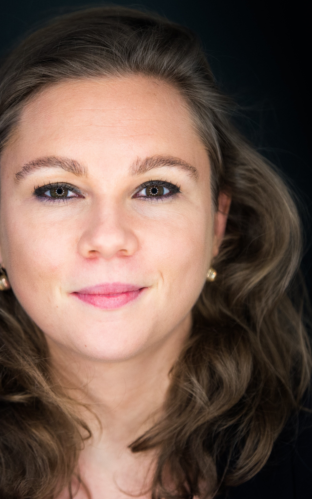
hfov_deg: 6.6
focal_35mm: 199
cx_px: 82
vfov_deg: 10.5
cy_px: 249
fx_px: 2708
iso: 640
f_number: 2.8
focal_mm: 130
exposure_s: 1/250
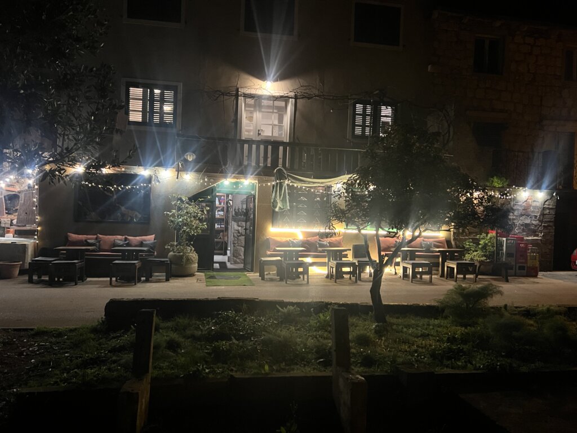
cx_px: 288
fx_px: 433
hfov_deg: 67.3
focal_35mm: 26
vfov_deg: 53.1
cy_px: 216
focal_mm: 5.7
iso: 640
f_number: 1.5
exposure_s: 1/33
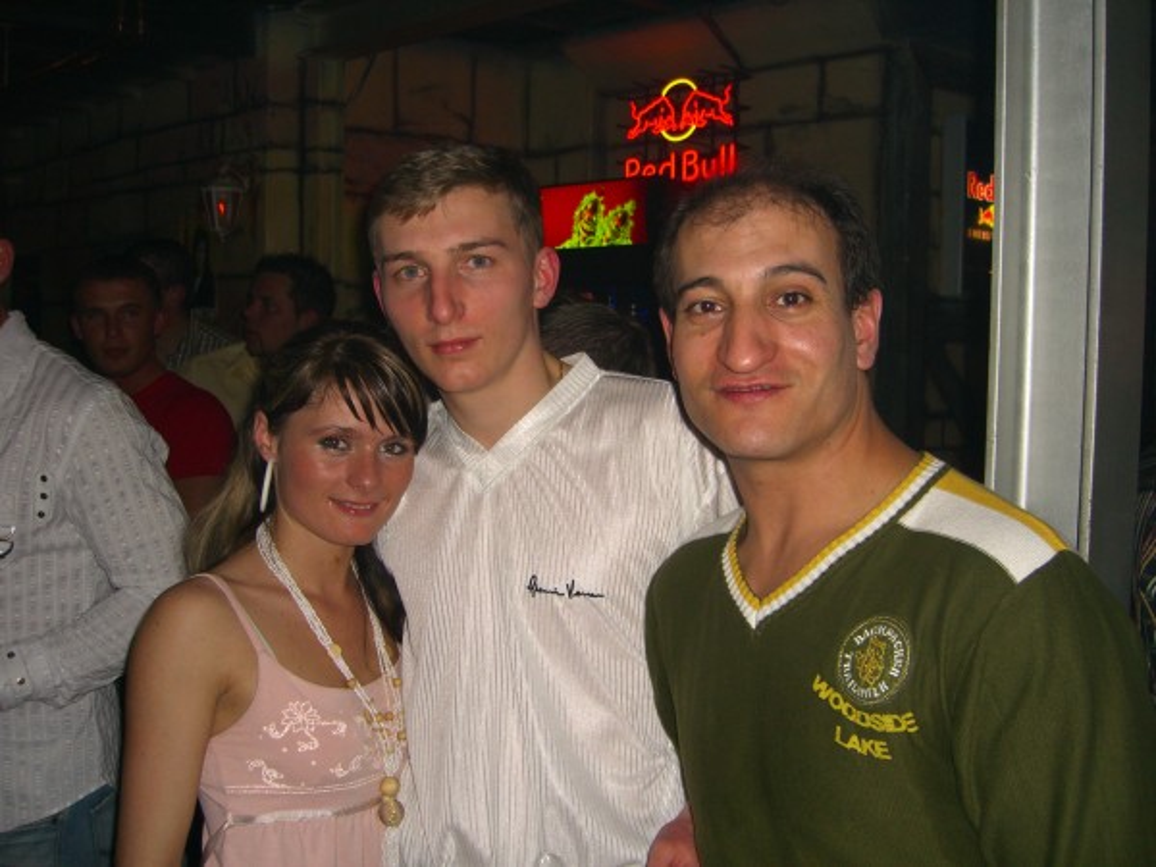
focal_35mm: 38
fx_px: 1269
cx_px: 578
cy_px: 434
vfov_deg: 37.7
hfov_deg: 49.0
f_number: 2.8
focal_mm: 7.9
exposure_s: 1/60
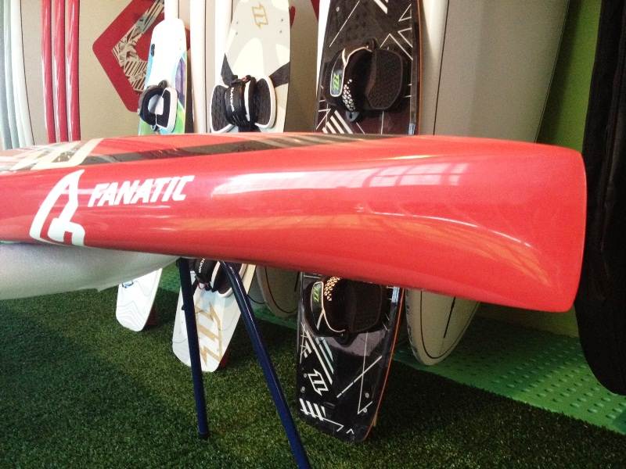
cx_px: 313
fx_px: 633
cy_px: 234
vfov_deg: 40.7
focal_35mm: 35
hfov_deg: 52.6
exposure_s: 1/15
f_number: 2.4
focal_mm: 4.28
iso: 400
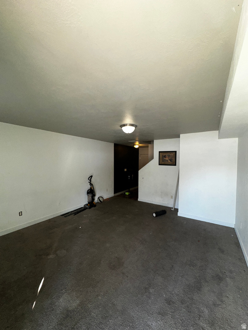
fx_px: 134
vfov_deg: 102.1
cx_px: 124
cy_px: 165
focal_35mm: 14
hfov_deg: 85.7
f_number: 2.2
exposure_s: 1/120
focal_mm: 2.22
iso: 125
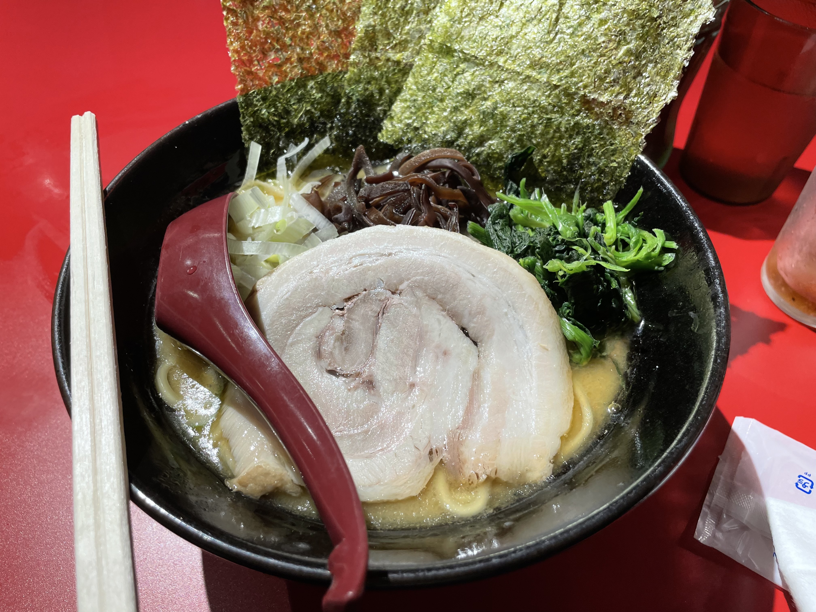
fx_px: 613
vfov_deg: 53.1
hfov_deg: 67.3
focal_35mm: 26
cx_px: 408
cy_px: 306
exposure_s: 1/100
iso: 80
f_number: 1.6
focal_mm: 4.2
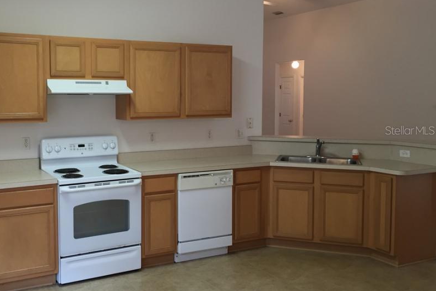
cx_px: 155
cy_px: 130
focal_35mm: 39
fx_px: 472
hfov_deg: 48.9
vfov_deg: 34.2
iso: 64
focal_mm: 4.15
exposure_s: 1/30
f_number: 2.2
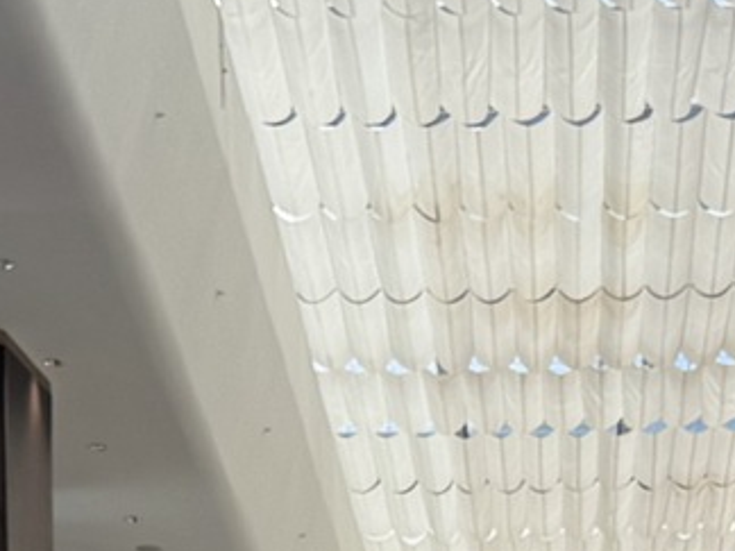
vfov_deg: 8.9
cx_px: 381
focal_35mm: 148
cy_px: 1376
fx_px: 3142
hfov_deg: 13.3
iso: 64
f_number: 1.78
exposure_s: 1/149
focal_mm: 6.76
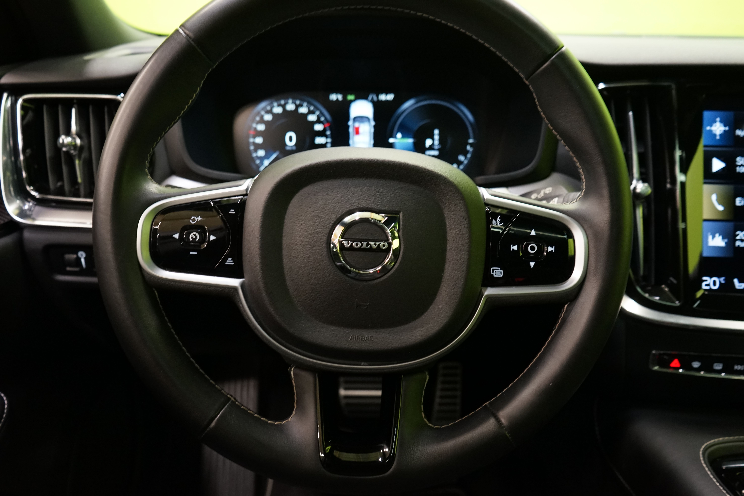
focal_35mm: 33
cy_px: 248
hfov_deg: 57.2
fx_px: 682
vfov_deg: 40.0
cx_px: 372
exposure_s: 1/20
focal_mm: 33
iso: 2500
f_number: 5.6
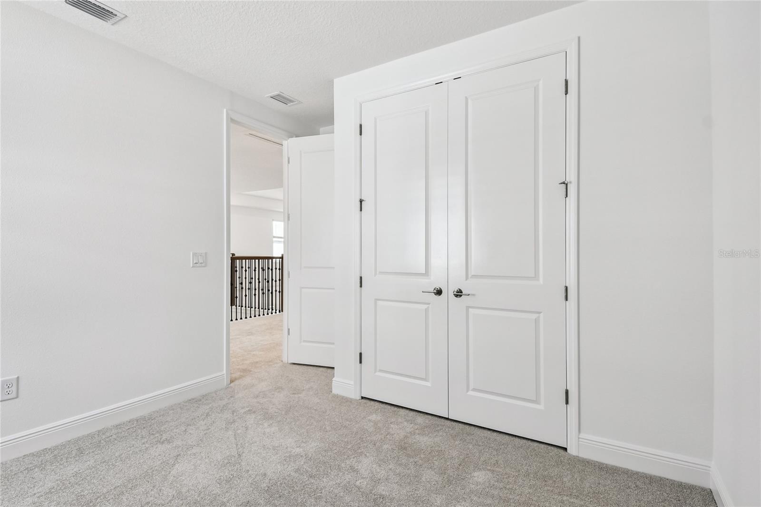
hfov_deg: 93.3
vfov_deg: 70.4
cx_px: 380
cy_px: 254
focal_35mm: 17
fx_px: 359
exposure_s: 1/40
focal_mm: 11.5
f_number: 7.1
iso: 100
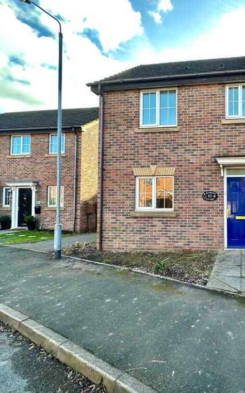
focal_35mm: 20
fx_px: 214
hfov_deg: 53.0
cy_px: 195
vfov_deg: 85.1
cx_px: 217
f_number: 2.2
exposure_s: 1/223
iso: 40
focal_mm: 2.22
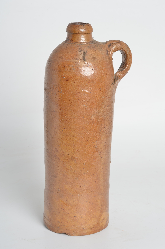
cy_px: 124
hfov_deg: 18.1
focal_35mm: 75
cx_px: 82
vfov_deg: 27.0
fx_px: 518
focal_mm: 50
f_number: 14
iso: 100
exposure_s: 1/125
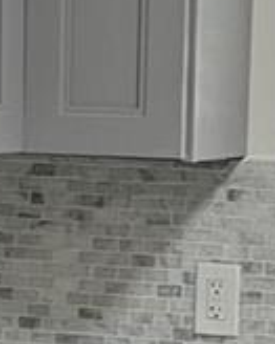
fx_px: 1894
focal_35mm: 186
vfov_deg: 10.3
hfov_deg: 8.3
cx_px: 141
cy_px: 319
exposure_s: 1/60
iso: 100
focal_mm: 5.1
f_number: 1.6
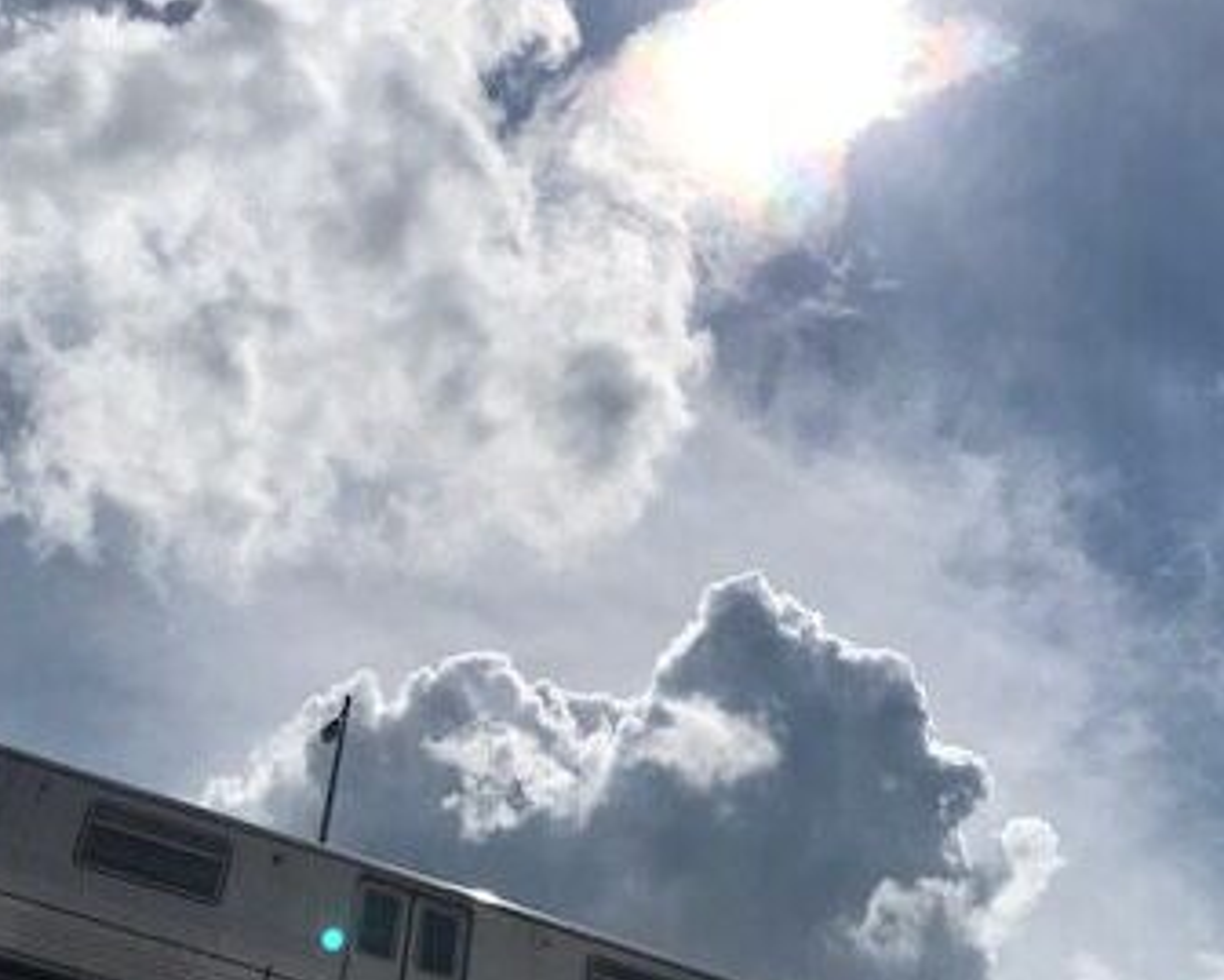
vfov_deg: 38.2
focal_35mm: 39
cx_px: 594
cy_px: 503
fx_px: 1413
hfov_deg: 46.8
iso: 25
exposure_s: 1/24390
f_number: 1.8
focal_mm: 3.99
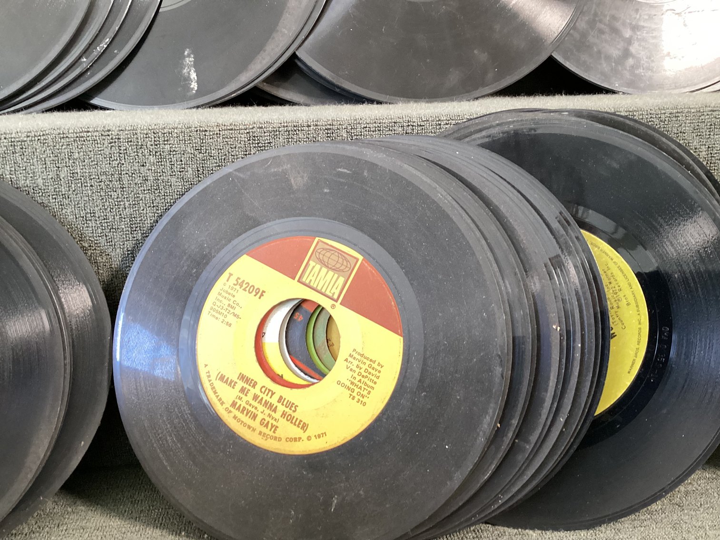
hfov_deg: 58.3
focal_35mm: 31
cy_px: 270
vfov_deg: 45.4
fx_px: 645
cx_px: 360
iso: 250
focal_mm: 3.3
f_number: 2.4
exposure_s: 1/50
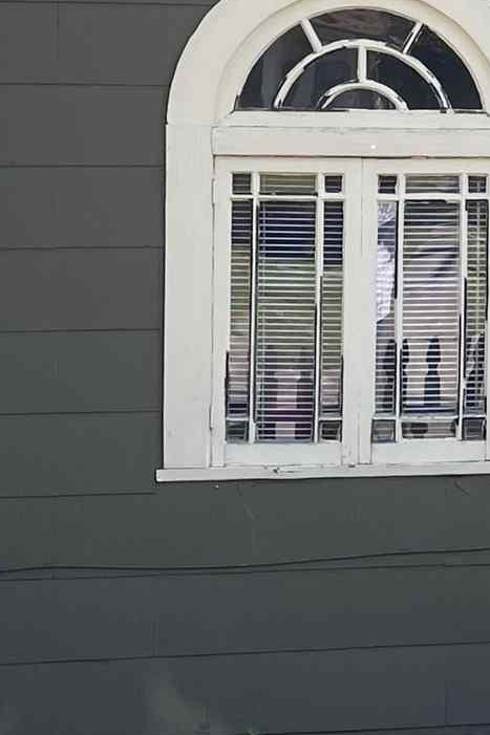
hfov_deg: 10.8
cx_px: 1049
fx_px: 2328
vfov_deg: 17.8
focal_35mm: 114
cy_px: 152
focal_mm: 5.1
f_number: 1.6
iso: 32
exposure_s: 1/461
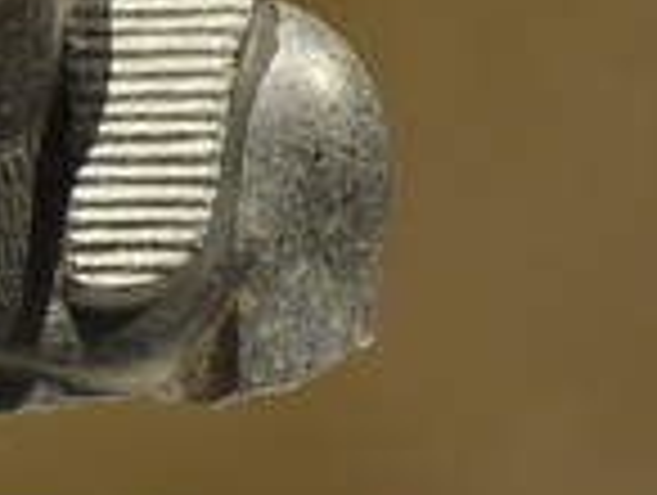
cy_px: -9
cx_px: -104
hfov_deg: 6.0
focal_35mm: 325
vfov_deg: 4.6
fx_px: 6187
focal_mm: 75
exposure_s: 1/30
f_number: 5
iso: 1000
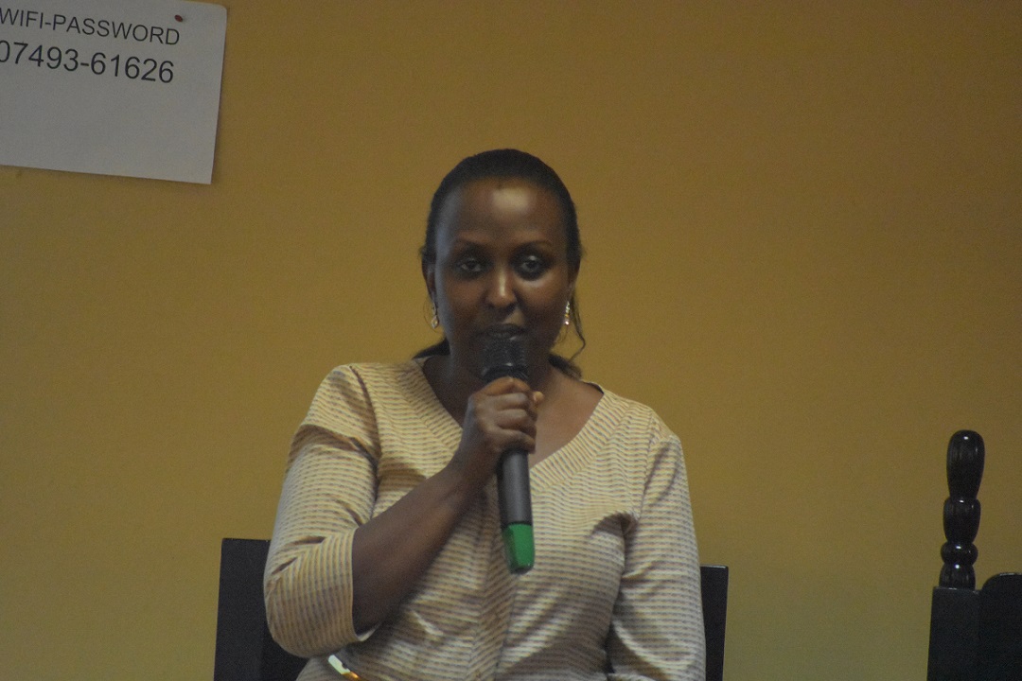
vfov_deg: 3.1
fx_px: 12774
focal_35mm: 450
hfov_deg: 4.6
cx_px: 511
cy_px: 340
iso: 12800
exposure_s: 1/320
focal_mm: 300
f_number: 5.6
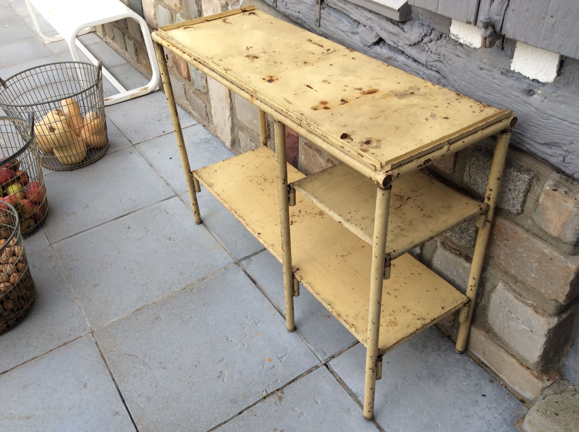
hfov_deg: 56.9
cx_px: 290
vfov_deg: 44.1
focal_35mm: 32
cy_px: 216
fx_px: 534
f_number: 2.4
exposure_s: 1/292
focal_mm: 3.3
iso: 32
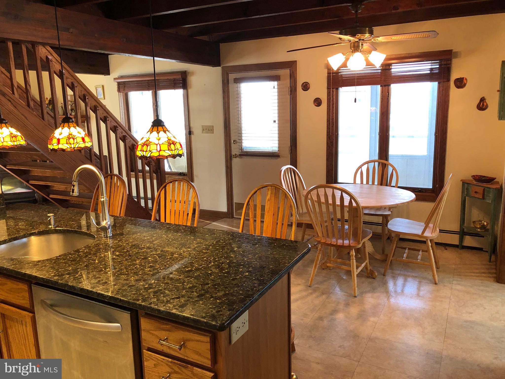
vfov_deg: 49.7
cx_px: 252
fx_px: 408
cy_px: 190
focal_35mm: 28
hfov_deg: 63.4
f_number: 1.8
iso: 40
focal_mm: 3.99
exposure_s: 1/20
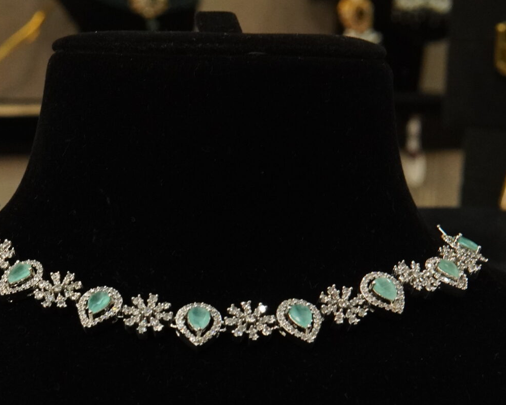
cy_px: 317
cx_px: 42
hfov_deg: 17.3
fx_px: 1633
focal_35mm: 109
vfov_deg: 14.1
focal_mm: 30
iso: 2000
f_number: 8
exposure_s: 1/80
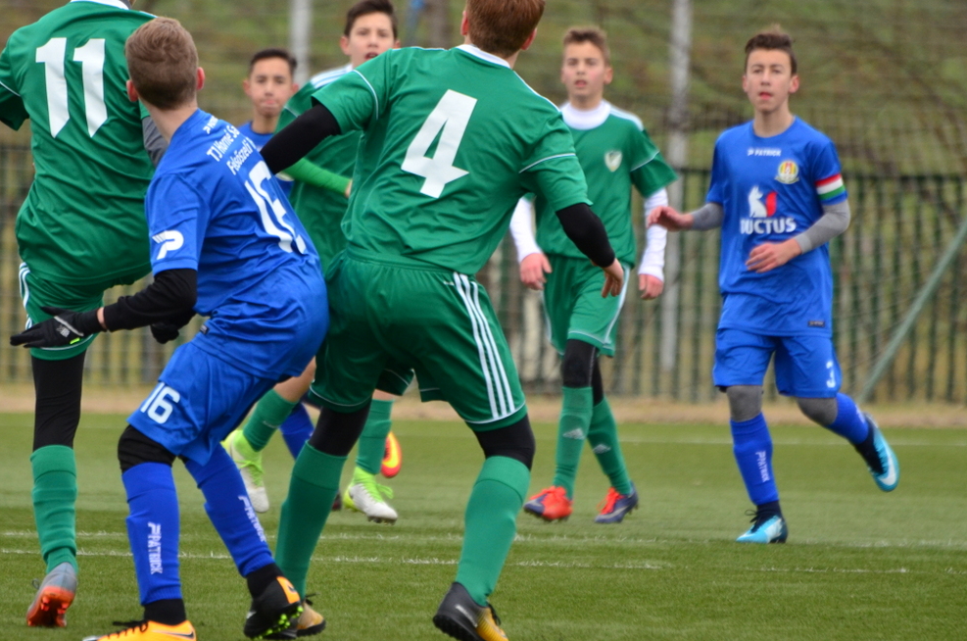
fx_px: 14664
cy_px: 315
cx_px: 386
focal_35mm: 547
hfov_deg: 3.8
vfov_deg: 2.5
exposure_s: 1/640
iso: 800
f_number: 5.6
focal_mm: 300
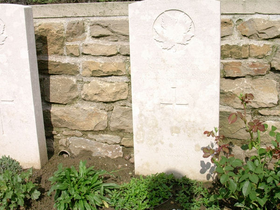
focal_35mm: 45
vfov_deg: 32.2
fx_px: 364
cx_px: 140
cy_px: 105
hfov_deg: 42.1
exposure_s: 1/470
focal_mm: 6.7
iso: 70
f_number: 5.8
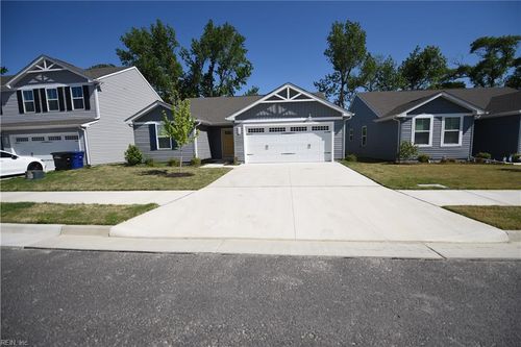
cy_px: 174
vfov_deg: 77.3
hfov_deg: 100.4
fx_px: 217
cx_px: 260
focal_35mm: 15
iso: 100
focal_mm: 15
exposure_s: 1/4000
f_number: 2.8
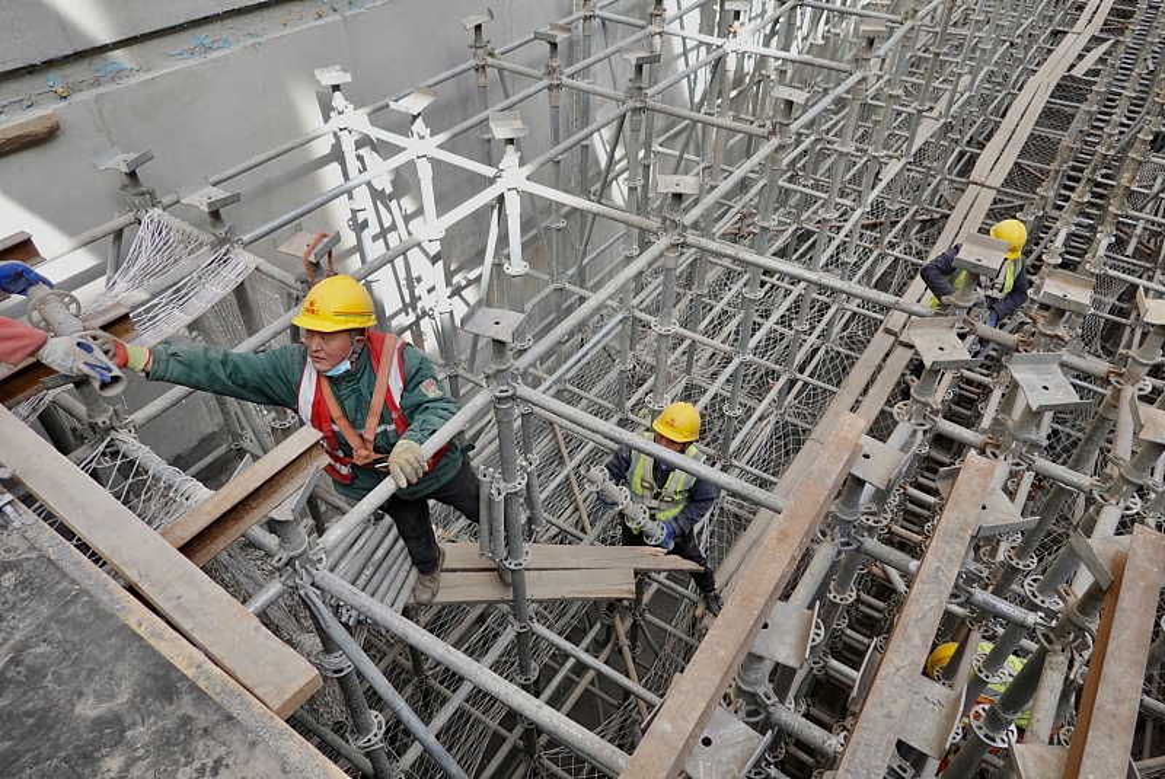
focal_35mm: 24
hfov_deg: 73.7
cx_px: 582
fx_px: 777
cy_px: 390
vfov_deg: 53.2
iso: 100
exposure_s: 1/125
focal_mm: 9
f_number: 2.8
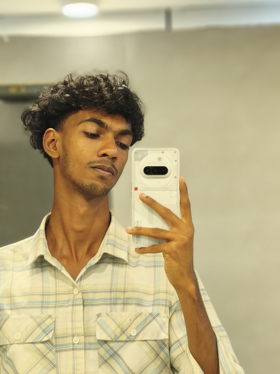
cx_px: 140
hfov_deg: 21.0
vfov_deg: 27.8
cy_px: 187
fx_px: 755
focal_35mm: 70
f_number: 2.8
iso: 1122
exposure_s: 1/50
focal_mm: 7.1
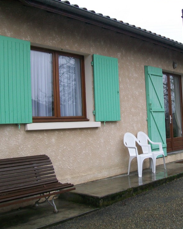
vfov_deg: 41.2
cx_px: 122
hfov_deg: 33.1
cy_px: 114
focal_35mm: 45
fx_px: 305
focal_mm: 6.1
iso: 64
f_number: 2.7
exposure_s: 1/125
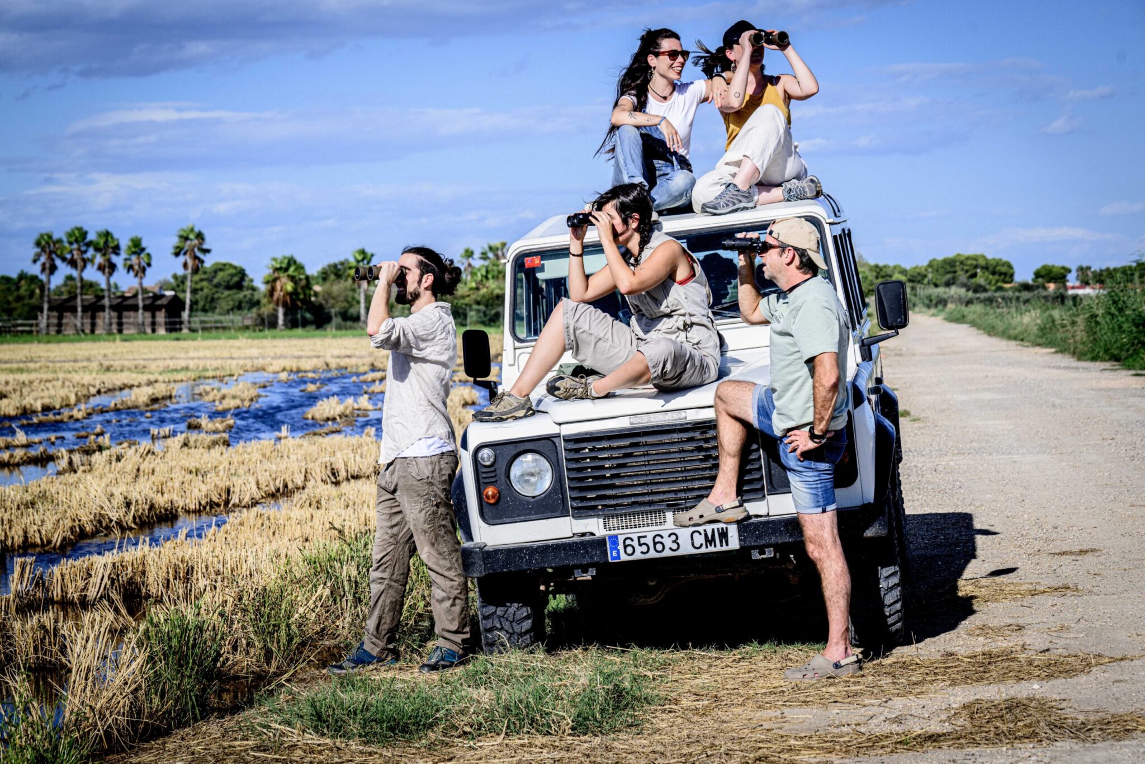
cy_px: 382
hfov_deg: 20.8
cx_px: 572
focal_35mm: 98
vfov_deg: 14.0
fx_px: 3117
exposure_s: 1/2500
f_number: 8
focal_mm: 98
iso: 640
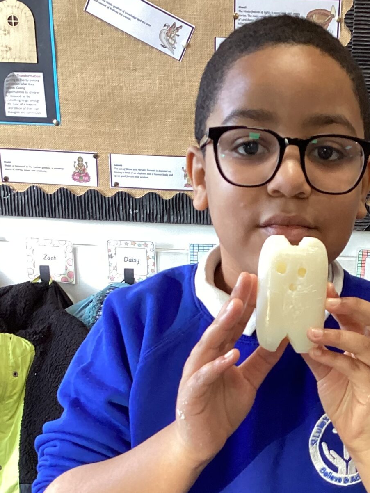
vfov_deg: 28.4
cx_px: 282
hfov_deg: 22.0
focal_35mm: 66
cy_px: 430
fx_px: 940
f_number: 2.4
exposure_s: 1/60
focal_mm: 3.3
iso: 125
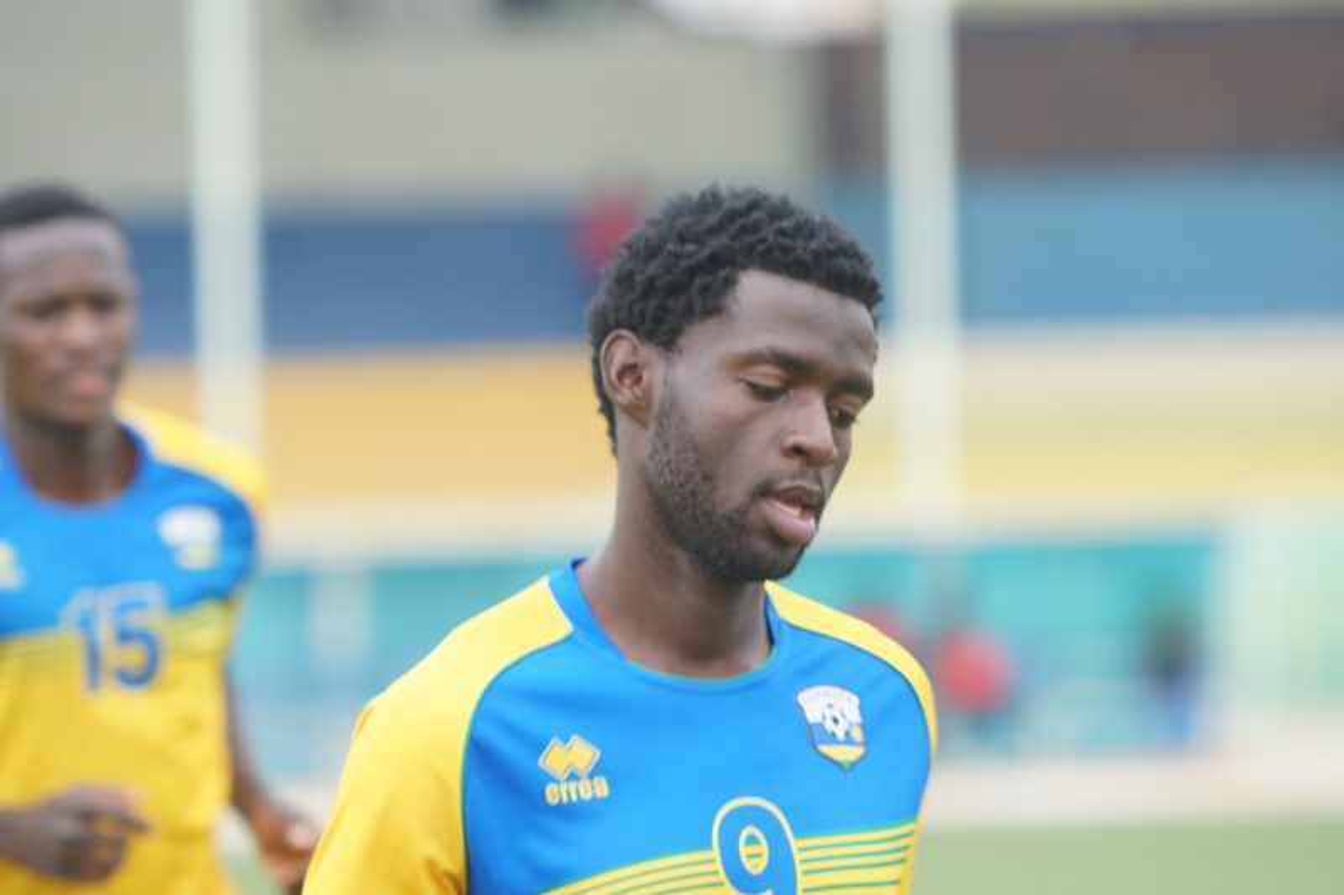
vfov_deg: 4.6
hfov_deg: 6.9
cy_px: 448
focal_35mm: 300
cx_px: 672
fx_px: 11197
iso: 64
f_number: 4
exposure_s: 1/160
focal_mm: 200
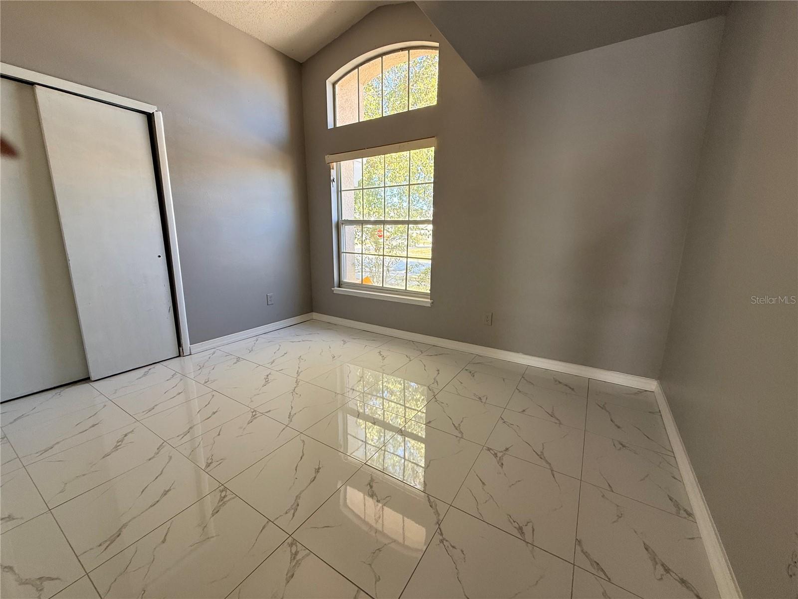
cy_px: 300
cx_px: 399
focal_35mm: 14
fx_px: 323
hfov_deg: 102.1
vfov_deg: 85.7
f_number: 2.2
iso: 100
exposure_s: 1/99
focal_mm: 2.22
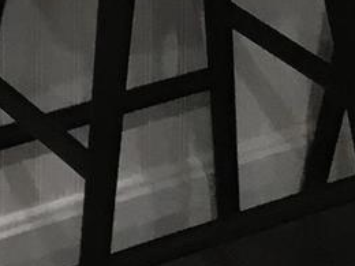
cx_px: 106
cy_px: -734
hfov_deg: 8.7
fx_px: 2338
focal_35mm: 228
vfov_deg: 5.7
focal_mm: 4.15
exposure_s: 1/30
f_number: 2.2
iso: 50
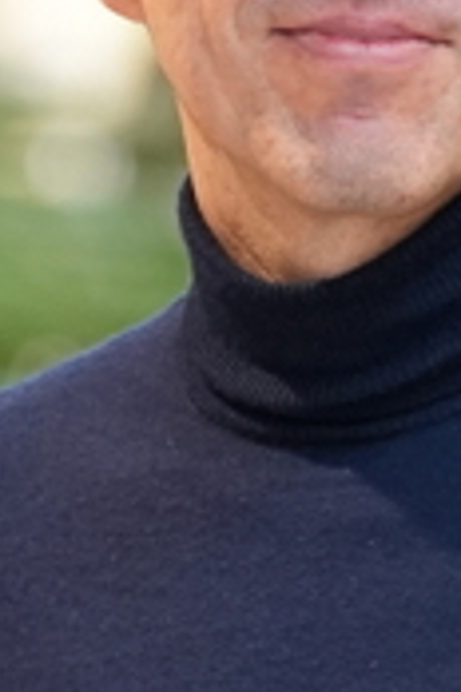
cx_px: 453
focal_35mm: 922
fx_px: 17709
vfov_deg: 2.2
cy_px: 447
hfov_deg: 1.5
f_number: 5
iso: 5000
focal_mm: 200
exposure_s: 1/200
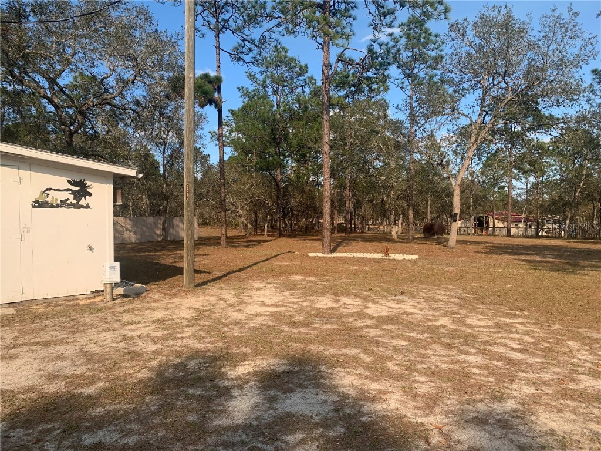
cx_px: 300
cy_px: 226
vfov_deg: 53.1
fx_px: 451
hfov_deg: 67.3
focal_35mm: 26
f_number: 1.8
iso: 25
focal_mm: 4.25
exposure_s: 1/1490
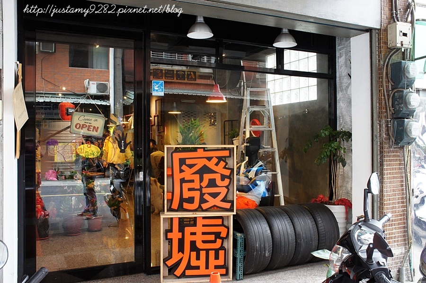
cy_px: 142
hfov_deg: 57.2
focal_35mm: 33
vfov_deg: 39.9
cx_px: 213
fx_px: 390
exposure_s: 1/13
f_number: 9
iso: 1600
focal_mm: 22
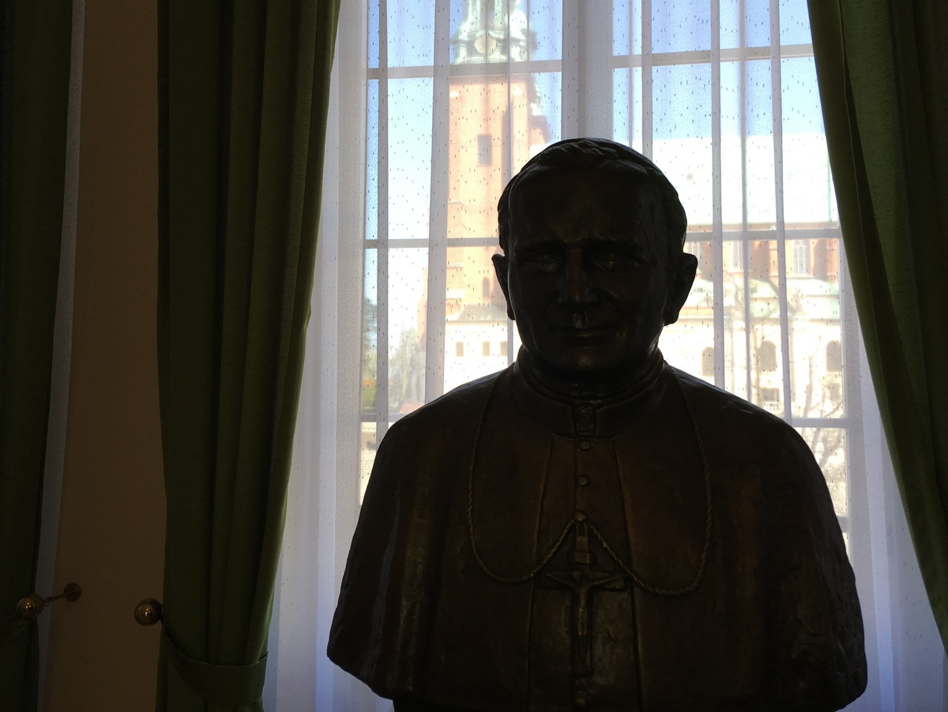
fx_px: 795
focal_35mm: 29
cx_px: 474
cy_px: 356
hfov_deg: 61.6
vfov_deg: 48.3
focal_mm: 4.15
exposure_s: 1/137
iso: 25
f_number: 2.2
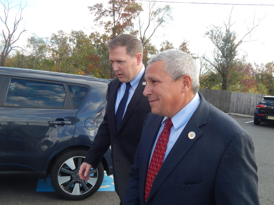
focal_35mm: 35
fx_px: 277
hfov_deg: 52.6
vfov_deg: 40.7
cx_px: 137
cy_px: 102
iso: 125
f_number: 3.3
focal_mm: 6.1
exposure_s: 1/250
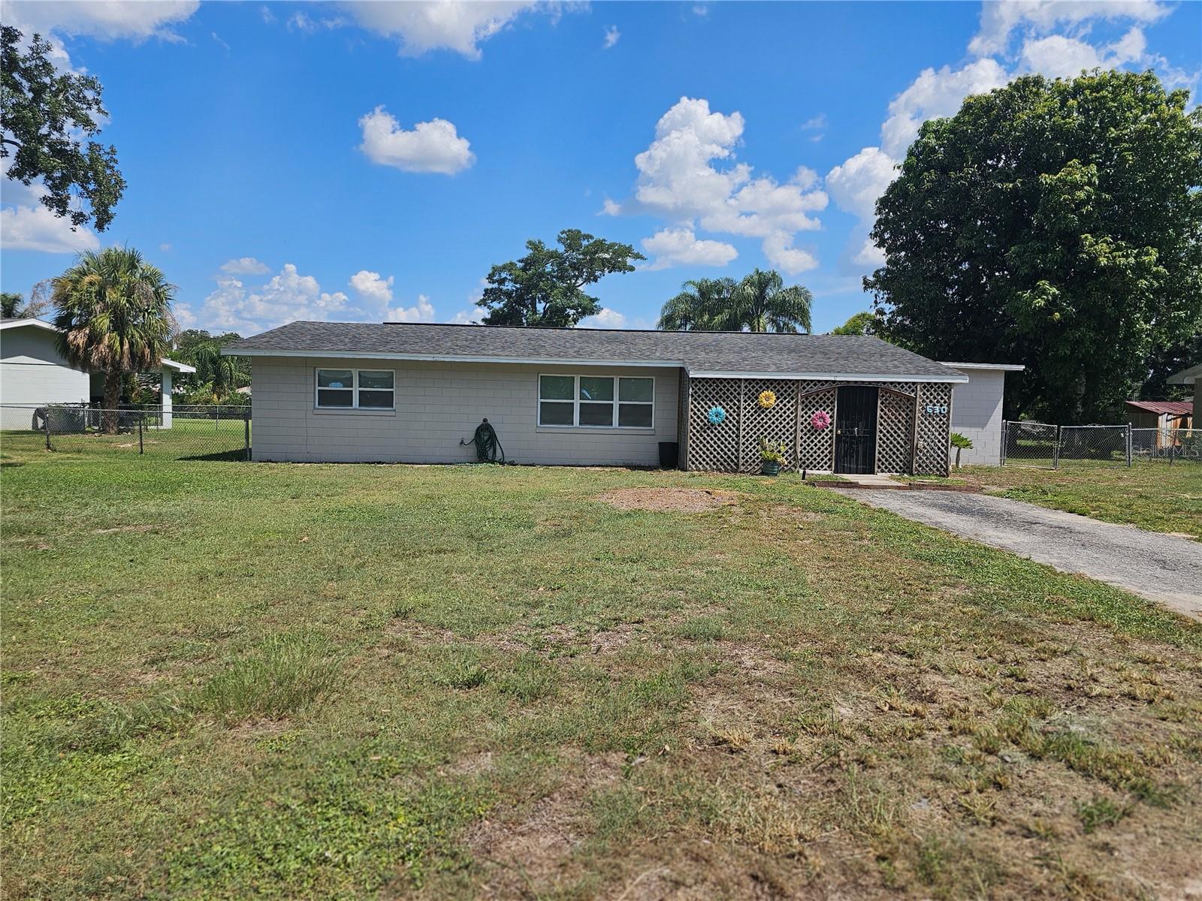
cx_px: 601
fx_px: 799
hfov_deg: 73.9
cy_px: 450
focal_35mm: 23
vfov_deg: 58.9
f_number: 1.7
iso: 16
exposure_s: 1/1472
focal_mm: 6.3
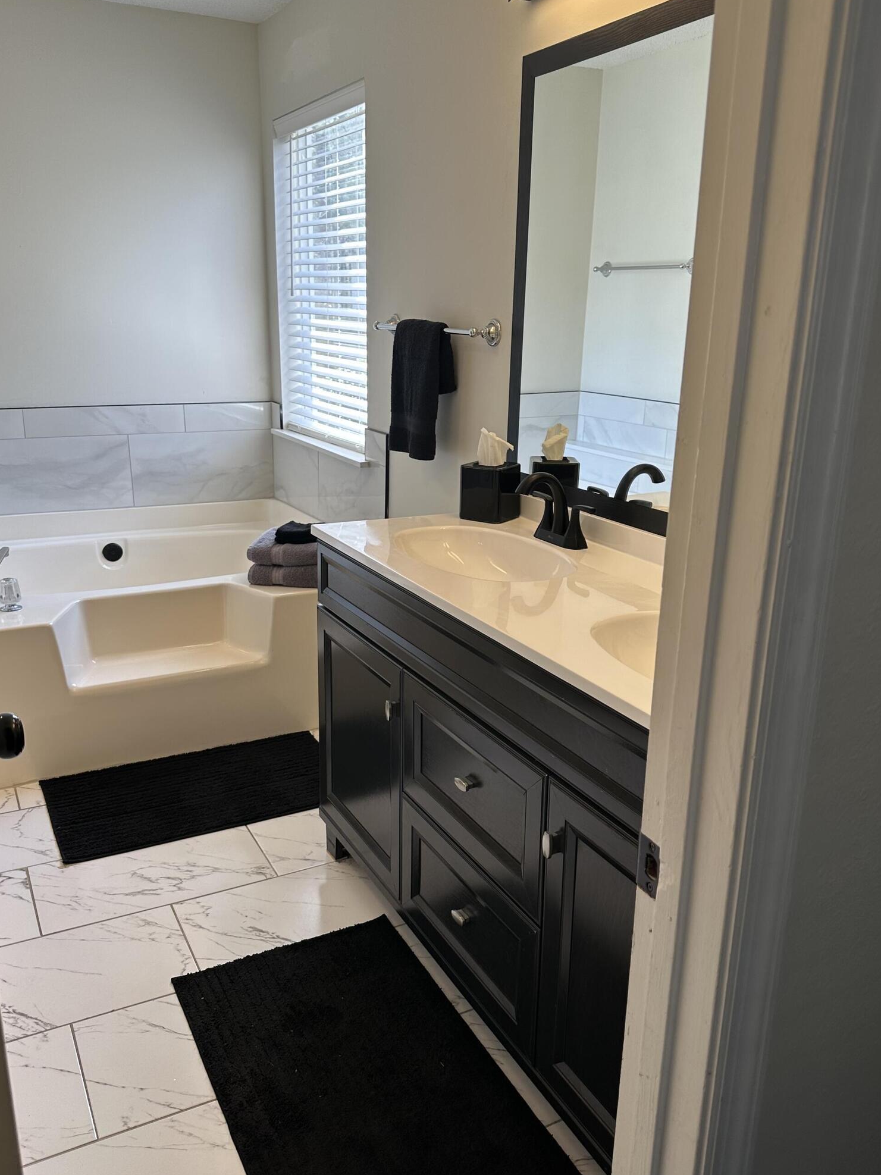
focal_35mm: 28
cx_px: 435
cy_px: 593
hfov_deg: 49.7
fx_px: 950
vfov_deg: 63.4
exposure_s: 1/188
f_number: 1.78
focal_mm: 6.86
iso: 64
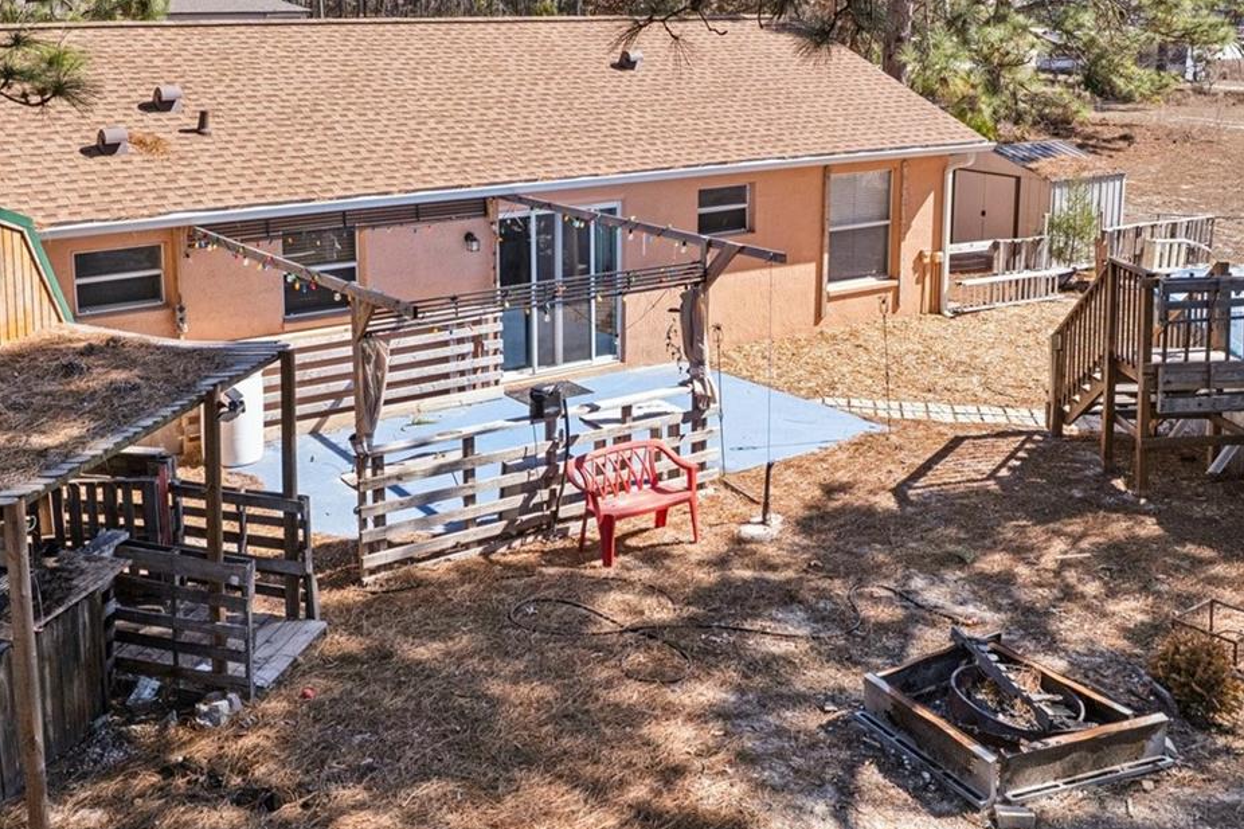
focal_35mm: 38
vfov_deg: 35.0
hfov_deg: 50.7
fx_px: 1313
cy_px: 361
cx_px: 643
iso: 100
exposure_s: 1/1000
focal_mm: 8.4
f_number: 2.8
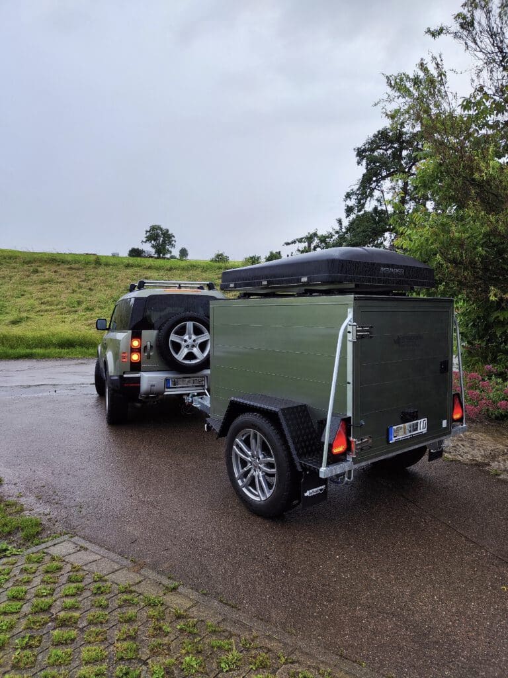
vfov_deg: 71.6
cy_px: 339
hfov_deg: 56.8
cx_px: 254
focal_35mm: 24
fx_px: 470
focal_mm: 5.59
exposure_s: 1/699
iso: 50
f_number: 1.88
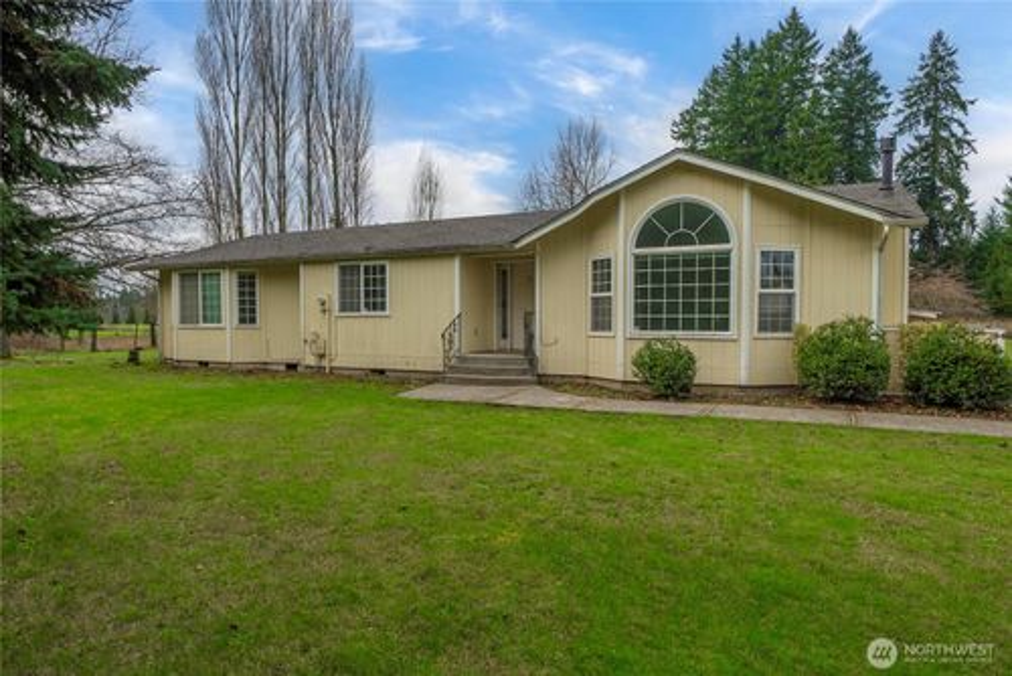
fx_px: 563
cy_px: 338
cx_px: 506
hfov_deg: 83.9
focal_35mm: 20
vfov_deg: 62.0
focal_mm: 20
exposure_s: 1/40
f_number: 7.1
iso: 80
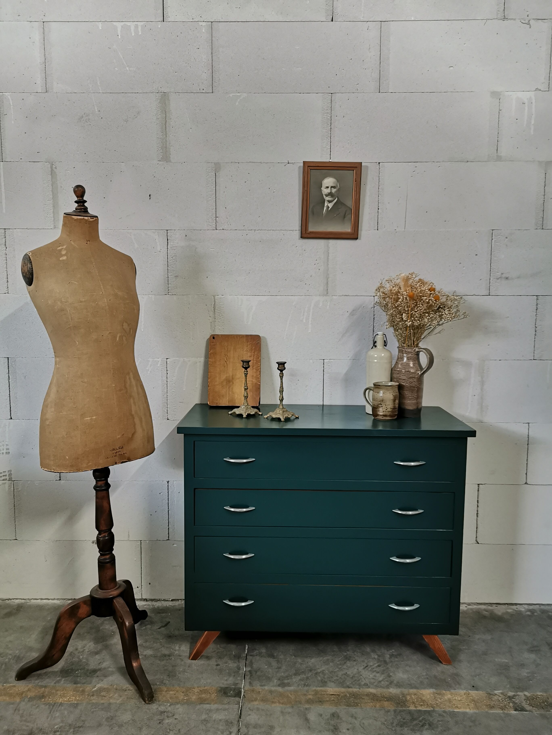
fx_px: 574
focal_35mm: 27
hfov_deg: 51.4
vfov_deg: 65.3
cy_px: 368
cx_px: 276
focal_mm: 5.58
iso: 640
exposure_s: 1/50
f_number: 1.8
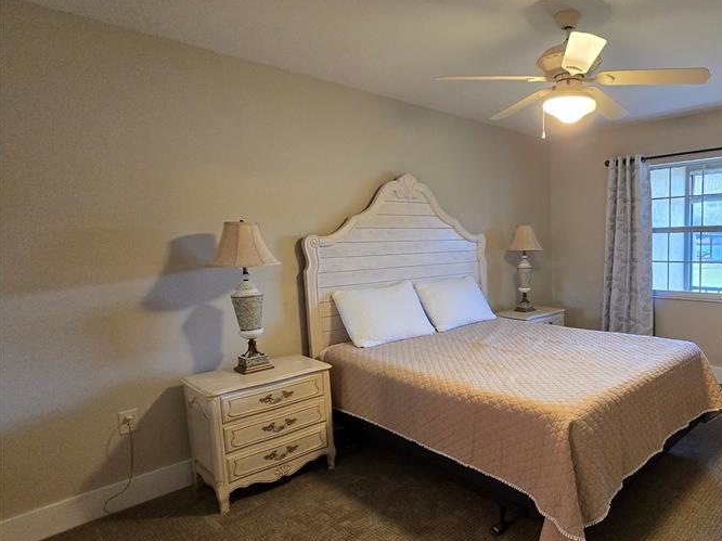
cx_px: 552
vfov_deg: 65.9
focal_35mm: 20
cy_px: 283
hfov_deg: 75.1
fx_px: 417
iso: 500
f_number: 2.2
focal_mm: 2.2
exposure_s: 1/60
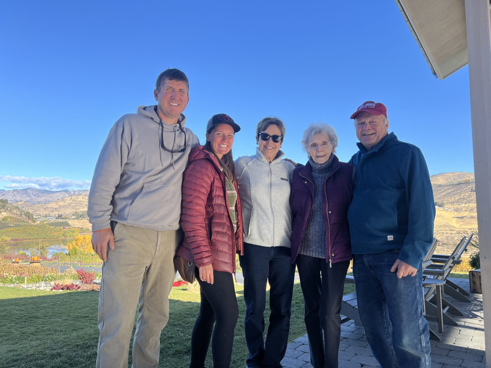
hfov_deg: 67.3
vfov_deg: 53.1
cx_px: 246
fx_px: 369
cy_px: 184
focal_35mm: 26
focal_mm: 5.7
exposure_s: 1/1488
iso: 50
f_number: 1.5
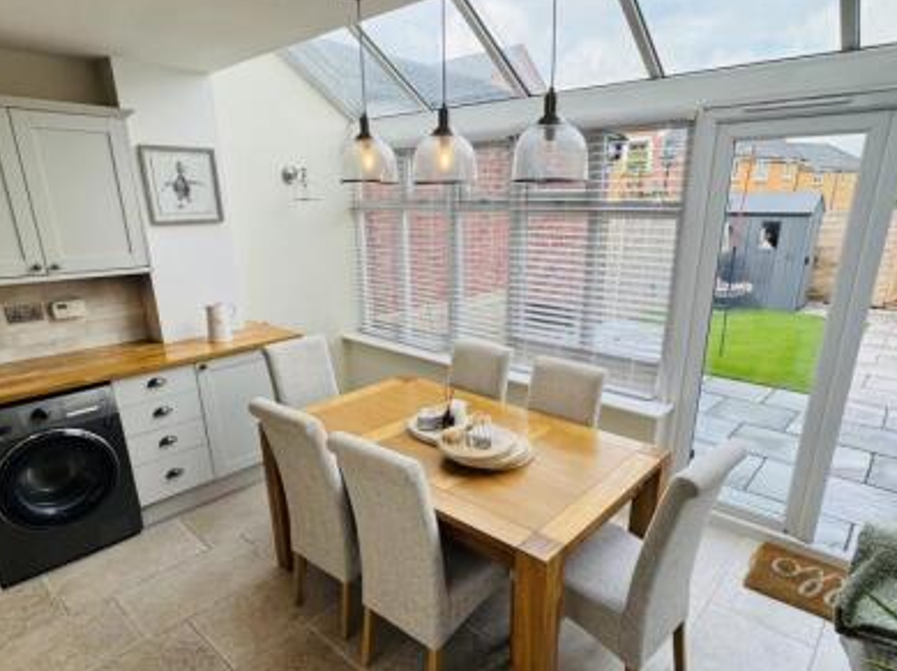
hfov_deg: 79.0
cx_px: 462
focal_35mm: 21
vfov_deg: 63.1
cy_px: 382
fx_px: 544
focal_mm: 2.22
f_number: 2.2
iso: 40
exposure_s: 1/275
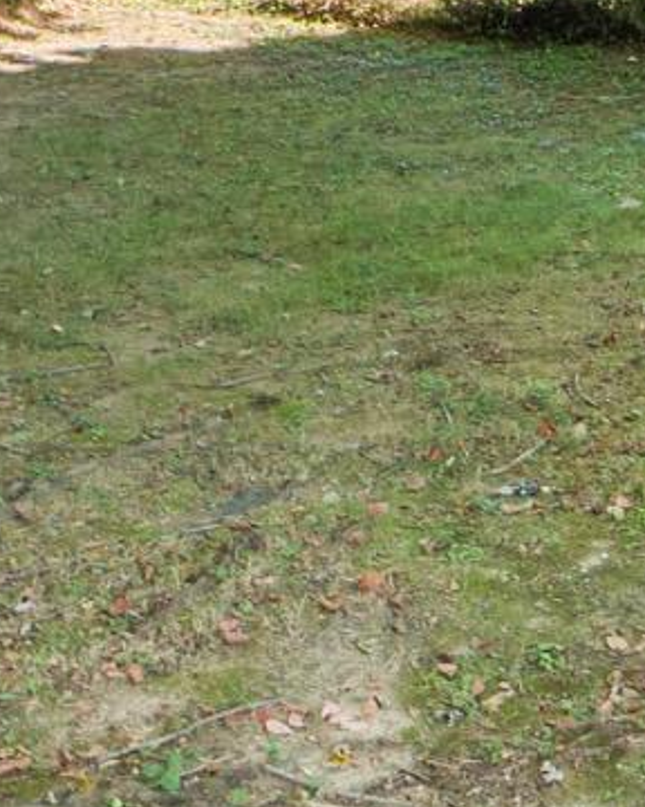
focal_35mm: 80
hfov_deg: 18.4
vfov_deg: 21.2
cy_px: -288
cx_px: 717
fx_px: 1909
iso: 100
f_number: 9
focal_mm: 10
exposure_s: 1/13
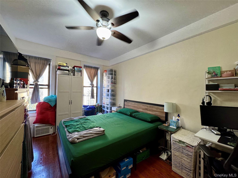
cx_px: 119
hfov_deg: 102.1
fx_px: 96
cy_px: 89
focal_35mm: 14
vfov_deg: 85.7
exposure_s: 1/60
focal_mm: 2.22
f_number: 2.2
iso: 250
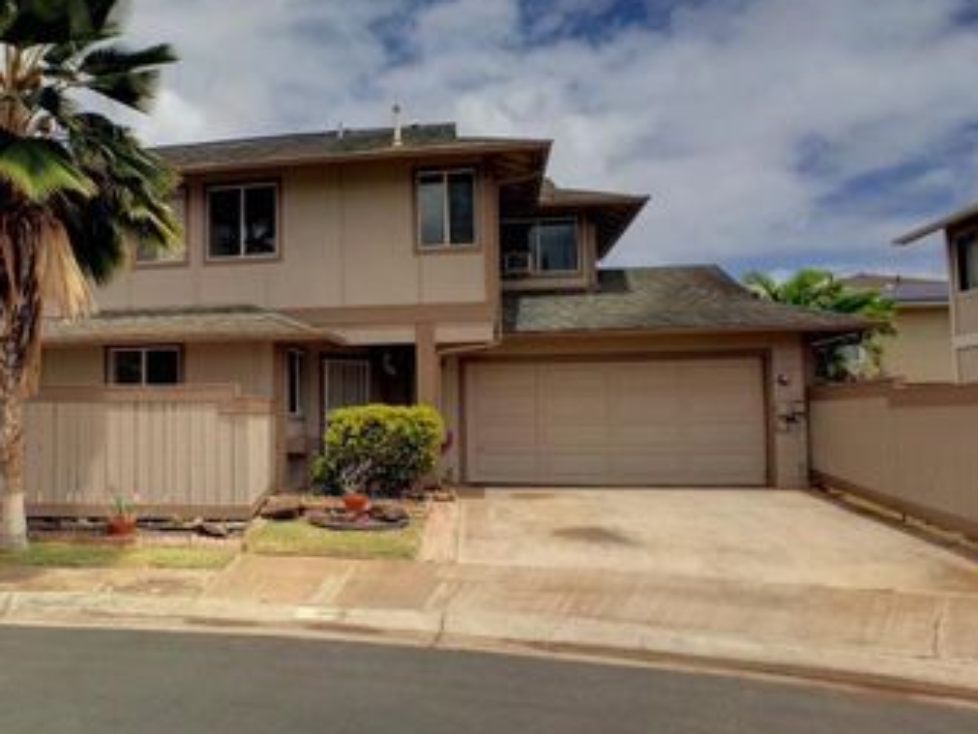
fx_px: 1215
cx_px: 258
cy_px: 384
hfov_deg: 42.6
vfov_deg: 33.6
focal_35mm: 43
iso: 25
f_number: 2.2
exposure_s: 1/2564
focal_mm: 4.15
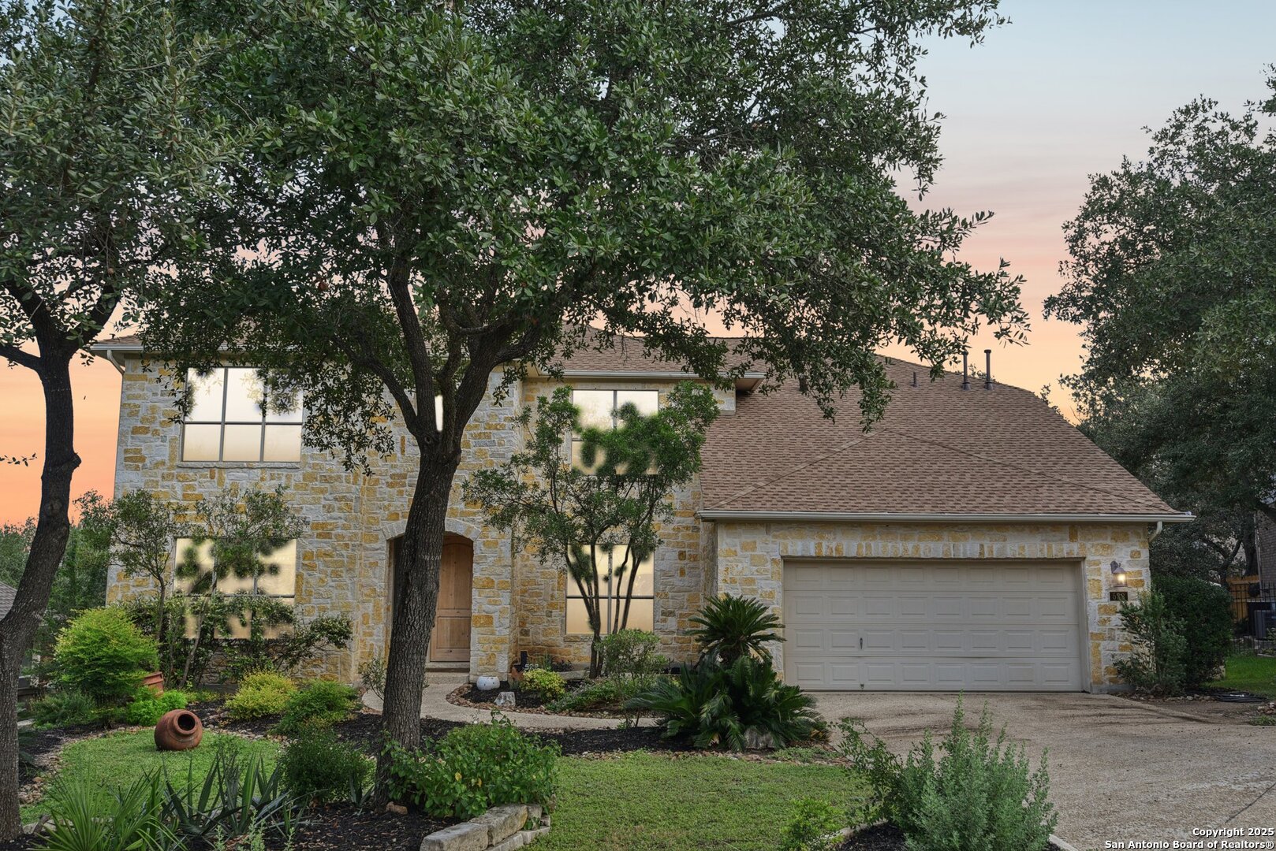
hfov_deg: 61.9
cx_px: 638
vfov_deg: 43.6
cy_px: 426
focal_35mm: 30
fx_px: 1064
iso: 400
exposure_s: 1/250
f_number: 8
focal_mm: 30
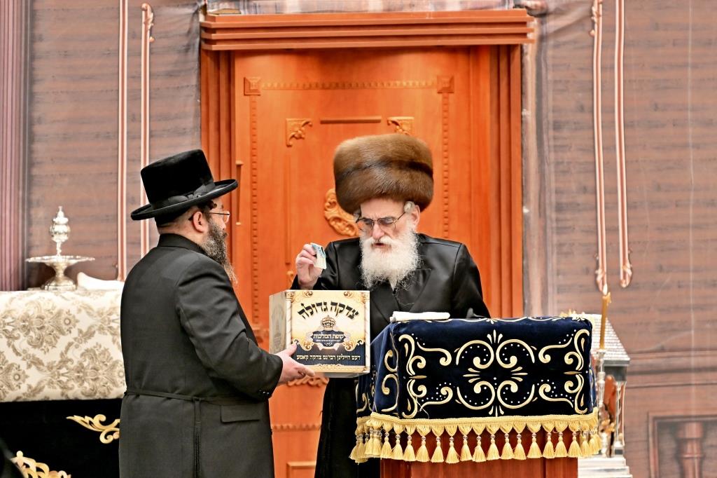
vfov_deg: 4.6
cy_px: 239
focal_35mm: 300
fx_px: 5973
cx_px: 358
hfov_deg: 6.9
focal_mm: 200
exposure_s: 1/200
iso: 400
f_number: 2.8
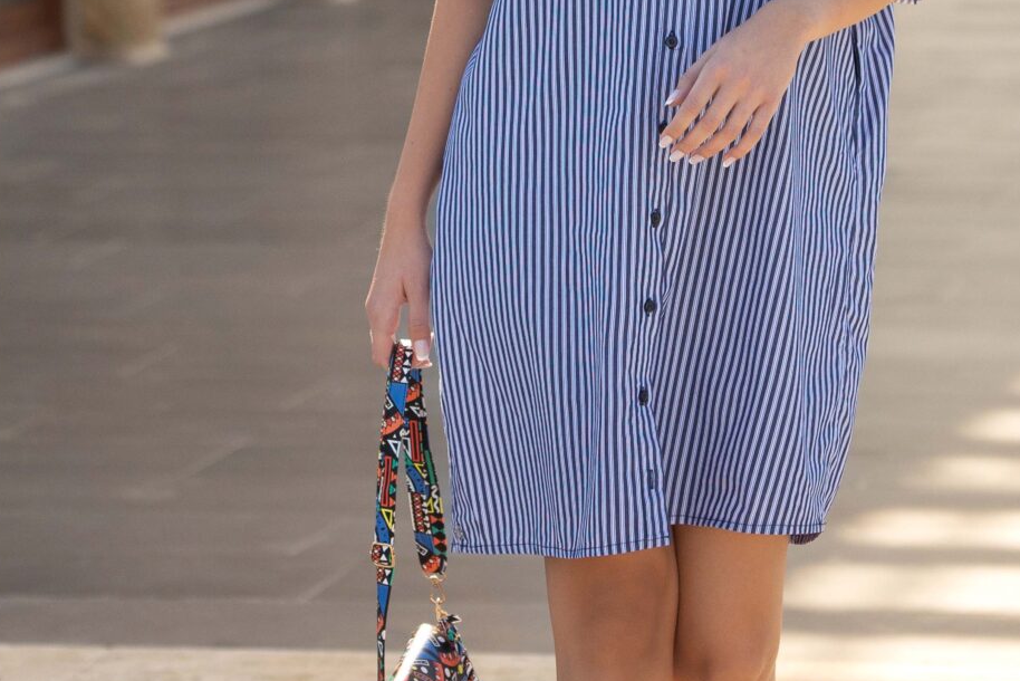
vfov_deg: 4.9
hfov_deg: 7.4
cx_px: 680
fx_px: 7935
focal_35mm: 280
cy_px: -246
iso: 500
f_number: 3.5
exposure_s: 1/2000
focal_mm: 100
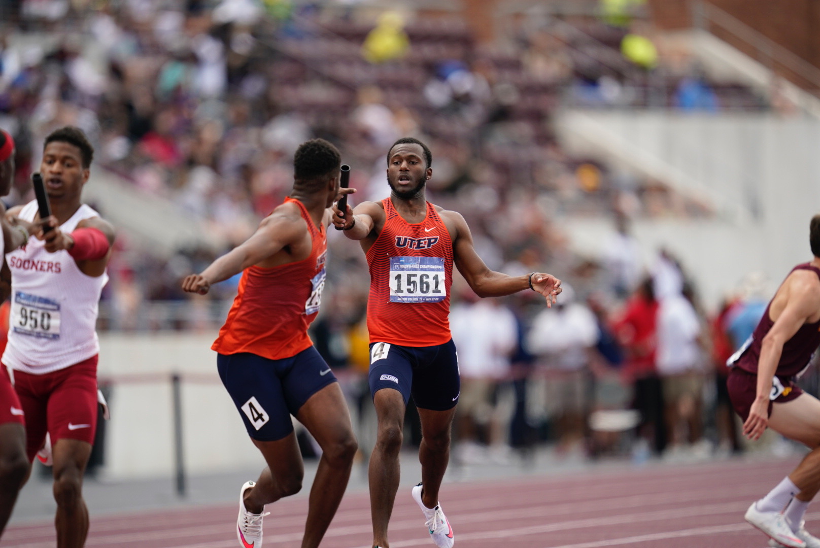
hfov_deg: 5.1
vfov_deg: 3.4
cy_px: 274
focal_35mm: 400
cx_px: 410
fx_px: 9117
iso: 400
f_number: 2.8
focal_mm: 400
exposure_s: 1/3200
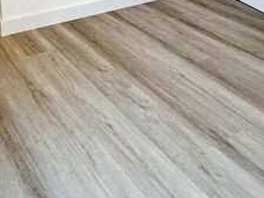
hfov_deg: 41.1
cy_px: -43
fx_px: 328
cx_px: 36
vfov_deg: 28.8
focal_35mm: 43
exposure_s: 1/60
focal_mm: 2.22
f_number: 2.2
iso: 400
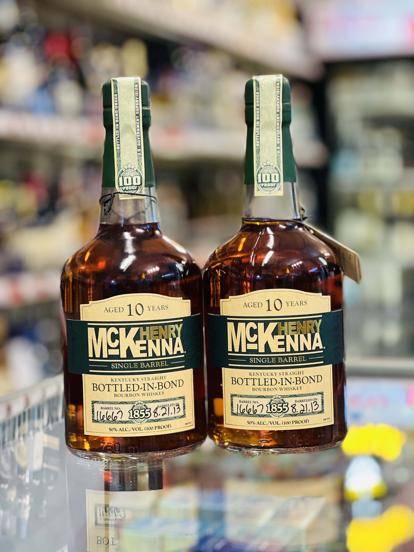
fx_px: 1228
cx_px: 207
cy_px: 276
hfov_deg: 19.1
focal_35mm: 77
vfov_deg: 25.3
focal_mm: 9
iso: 250
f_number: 2.8
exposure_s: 1/40
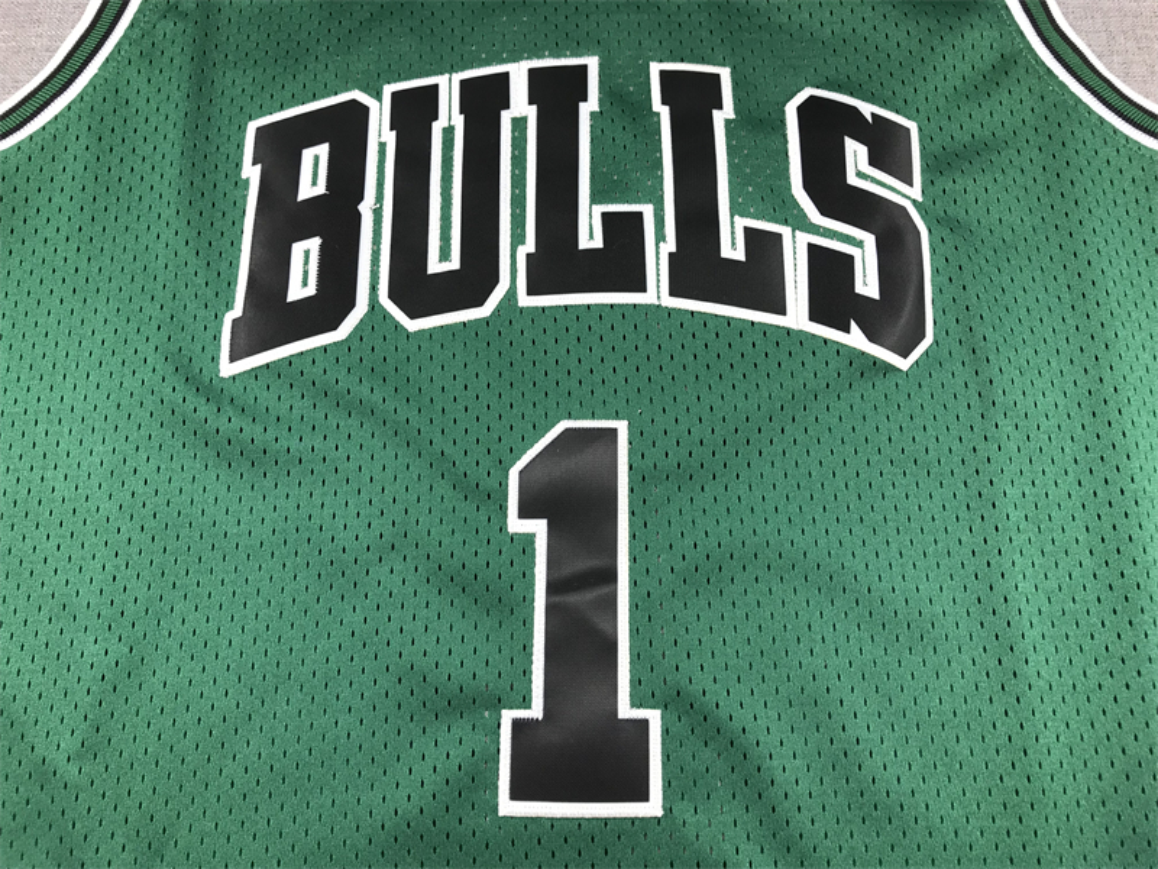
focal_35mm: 28
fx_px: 937
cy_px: 434
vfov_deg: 49.7
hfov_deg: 63.4
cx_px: 579
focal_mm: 3.99
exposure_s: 1/50
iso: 25
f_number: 1.8
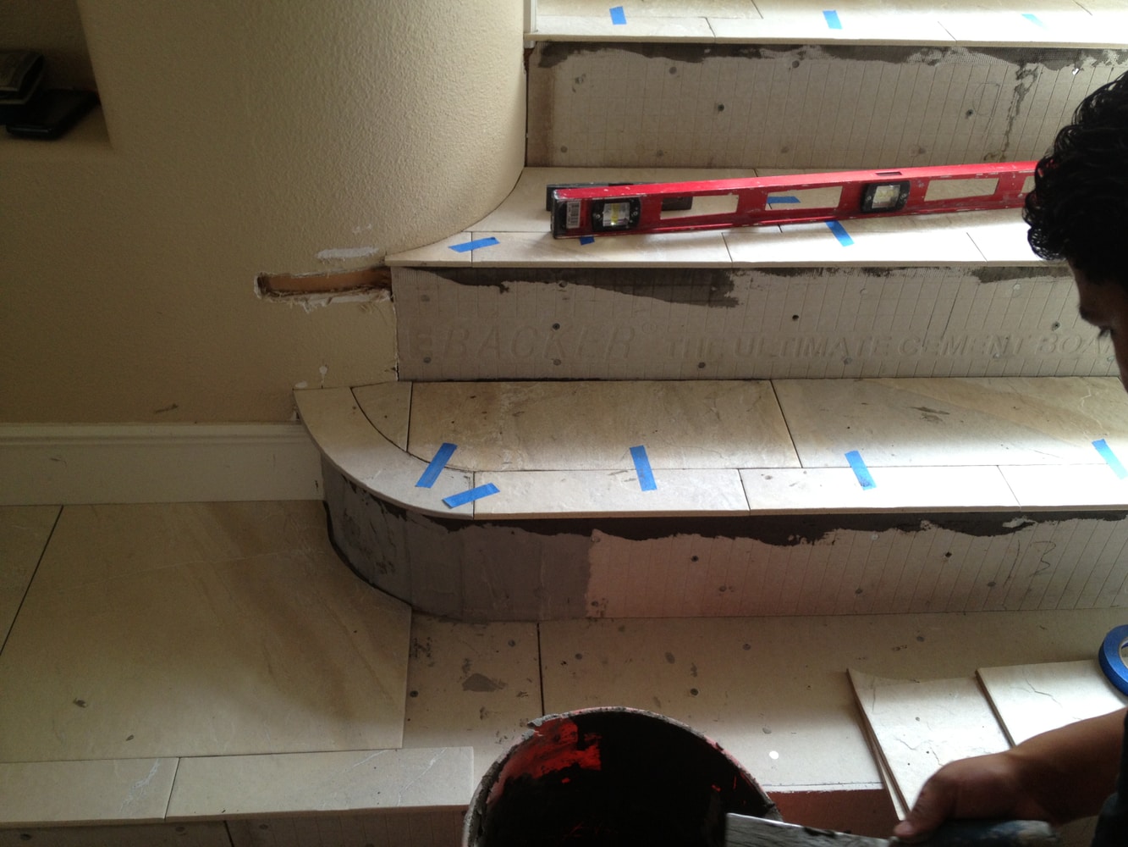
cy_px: 424
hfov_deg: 52.6
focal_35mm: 35
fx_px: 1141
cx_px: 564
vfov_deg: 40.7
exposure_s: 1/120
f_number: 2.4
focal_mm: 4.28
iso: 80
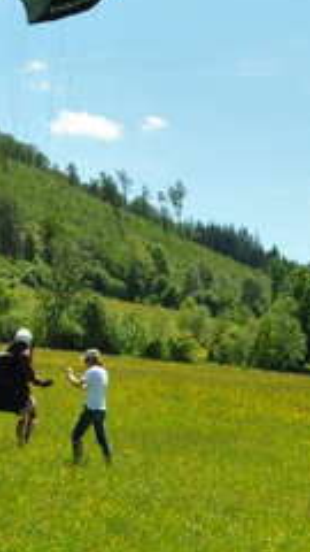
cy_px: 184
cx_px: 78
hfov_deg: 11.1
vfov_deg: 19.6
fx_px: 1589
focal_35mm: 109
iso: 200
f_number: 13
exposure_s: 1/160
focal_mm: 21
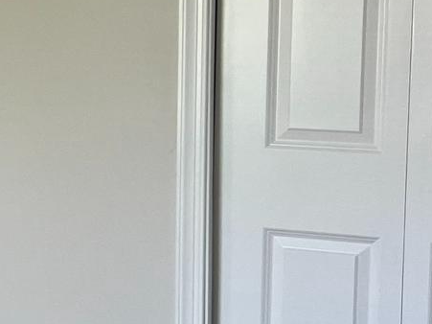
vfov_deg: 12.5
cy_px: 110
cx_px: -384
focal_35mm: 118
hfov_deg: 14.4
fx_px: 1472
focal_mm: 5.7
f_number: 1.5
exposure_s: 1/60
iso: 80
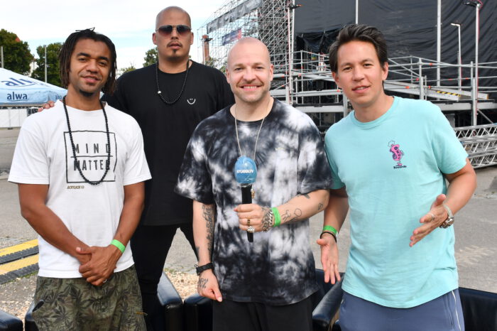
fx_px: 414
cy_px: 166
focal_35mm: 30
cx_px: 248
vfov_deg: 43.6
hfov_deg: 62.0
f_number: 8
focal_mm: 20
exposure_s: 1/250
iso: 160
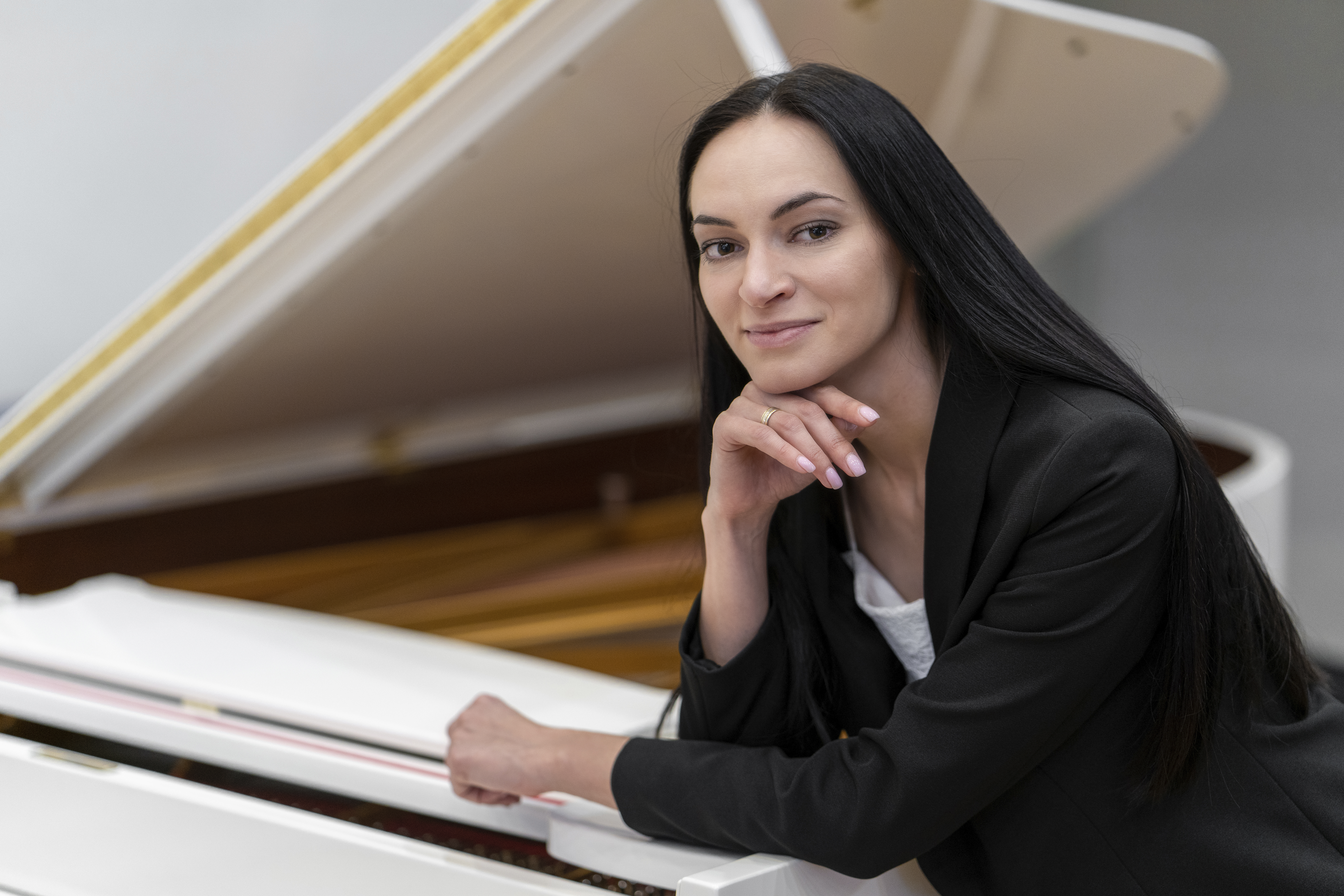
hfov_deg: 23.9
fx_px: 3174
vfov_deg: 16.1
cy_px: 448
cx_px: 672
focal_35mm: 85
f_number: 2
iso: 800
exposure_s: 1/60
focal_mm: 85
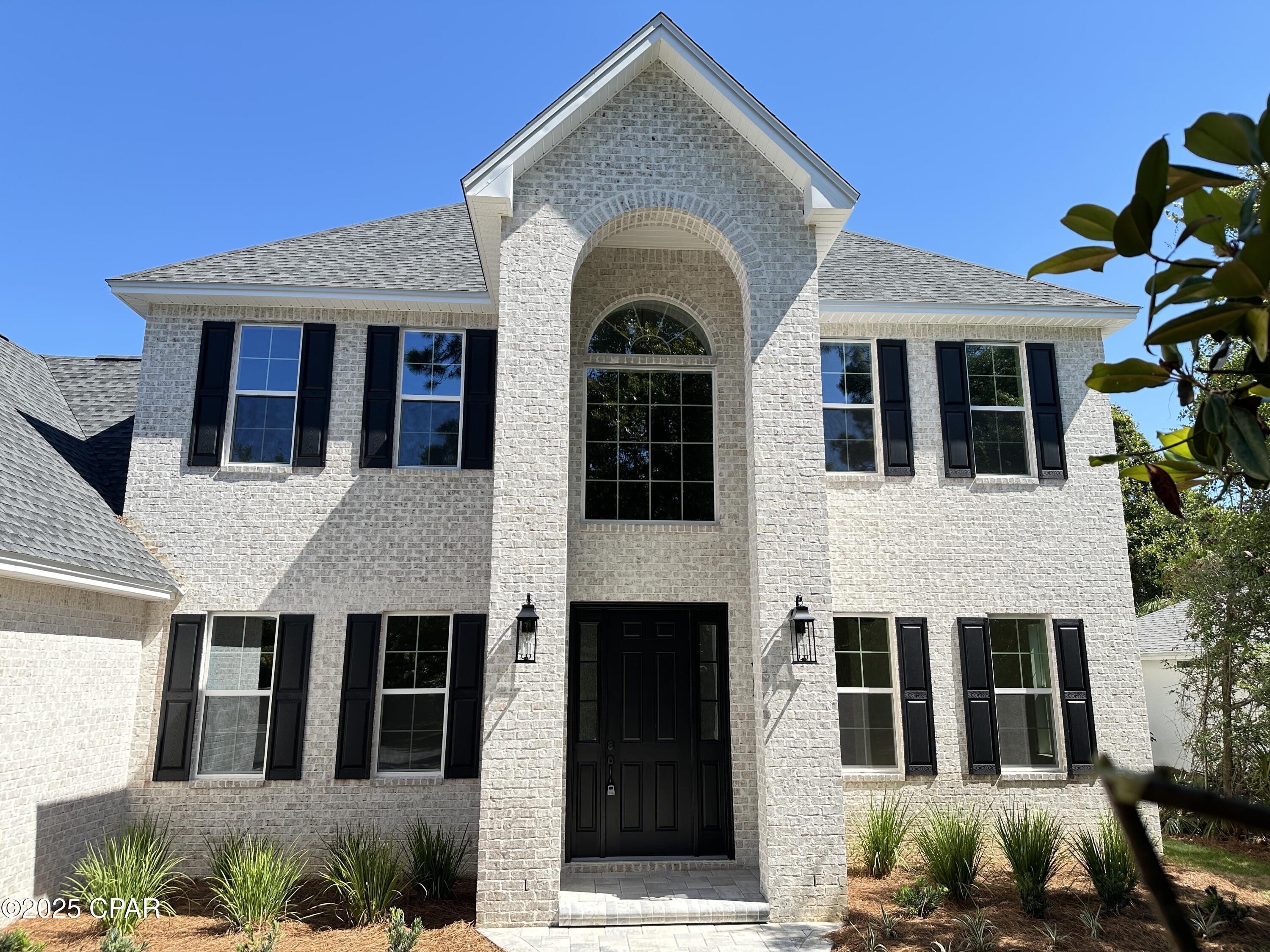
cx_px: 635
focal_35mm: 24
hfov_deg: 71.6
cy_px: 476
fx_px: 881
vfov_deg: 56.8
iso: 80
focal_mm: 6.86
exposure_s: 1/1812
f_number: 1.78
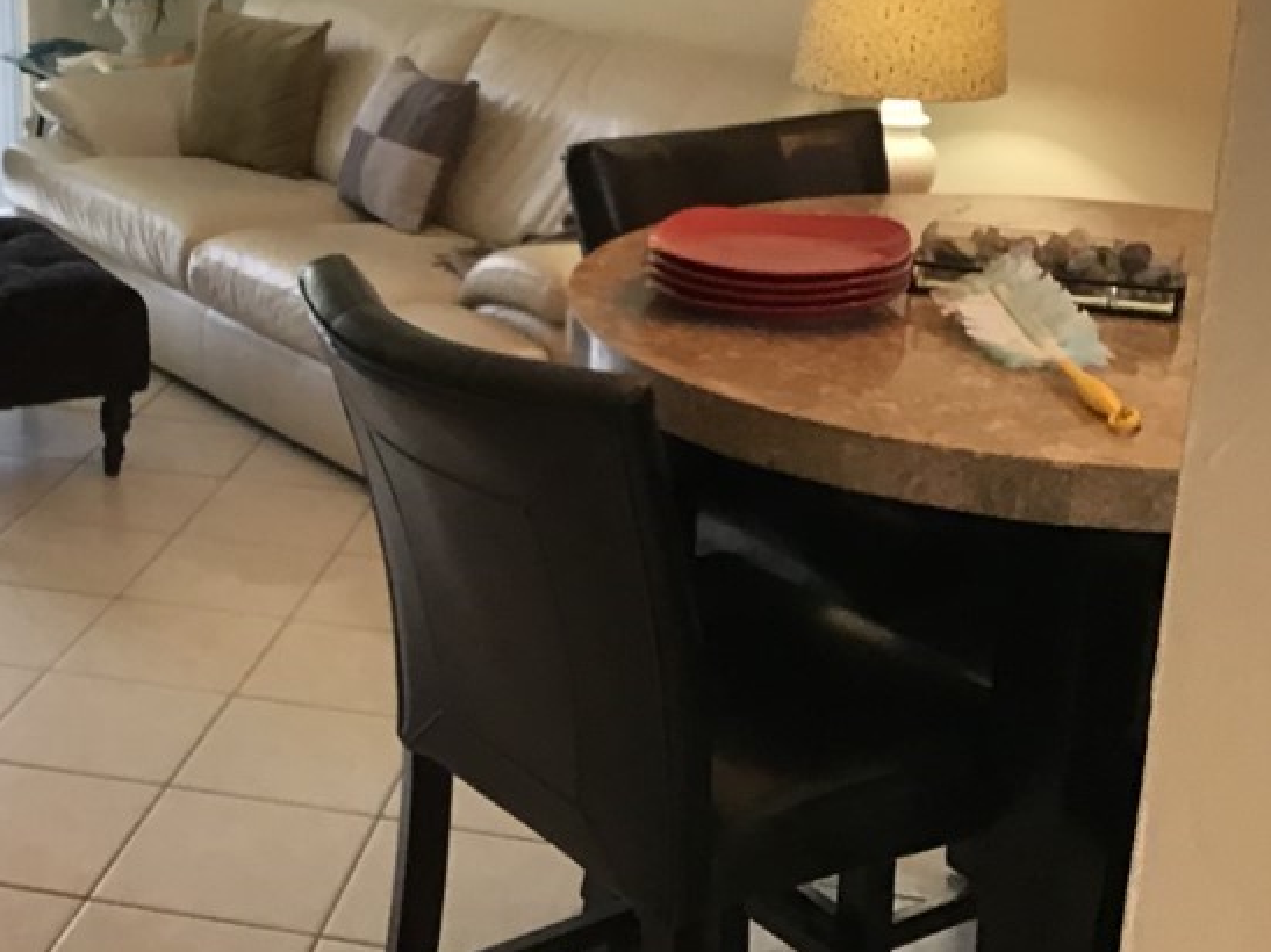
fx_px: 2129
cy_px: 309
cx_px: 235
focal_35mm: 58
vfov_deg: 25.1
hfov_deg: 32.2
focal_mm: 3.3
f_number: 2.4
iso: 100
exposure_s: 1/30
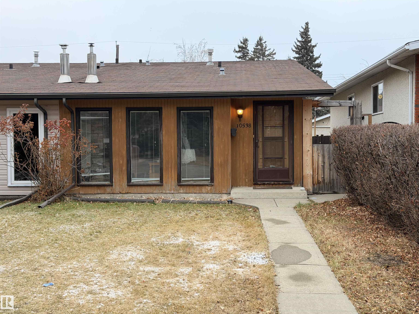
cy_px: 157
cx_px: 210
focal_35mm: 48
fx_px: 581
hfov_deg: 39.7
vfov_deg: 30.3
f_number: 1.78
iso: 80
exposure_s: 1/290
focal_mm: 6.76
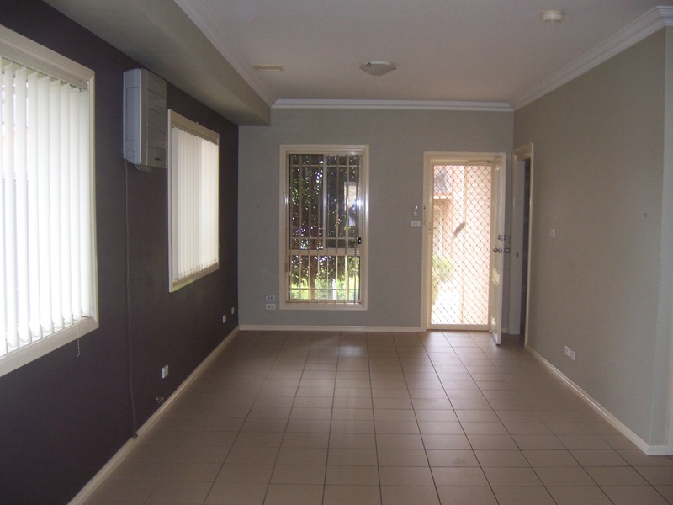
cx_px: 336
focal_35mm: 36
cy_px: 252
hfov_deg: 51.4
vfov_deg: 39.7
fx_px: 700
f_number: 2.8
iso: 125
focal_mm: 6.2
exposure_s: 1/60
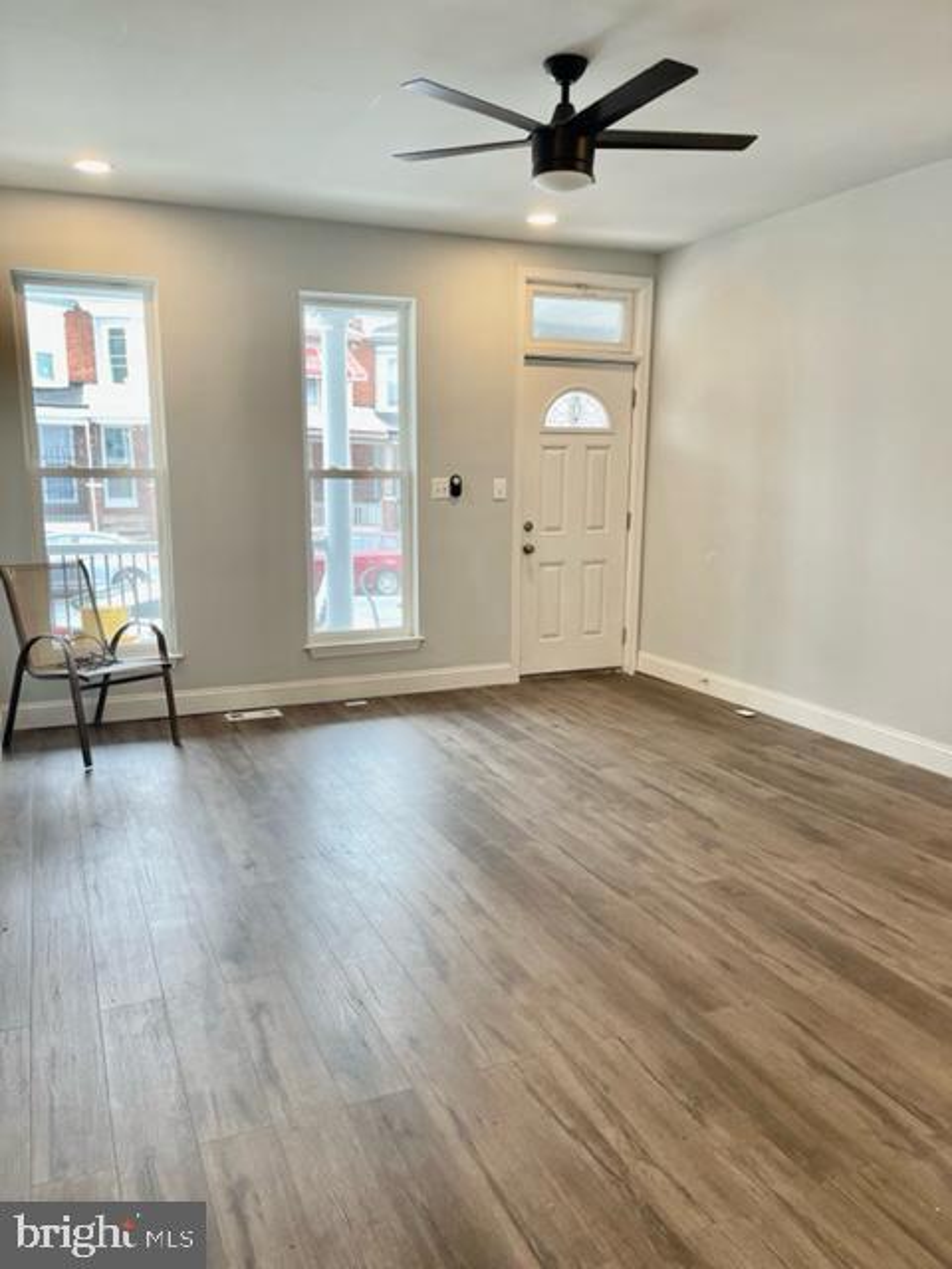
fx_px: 953
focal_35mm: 26
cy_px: 634
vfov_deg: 67.3
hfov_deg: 53.1
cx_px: 476
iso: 100
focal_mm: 5.1
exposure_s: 1/120
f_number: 1.6
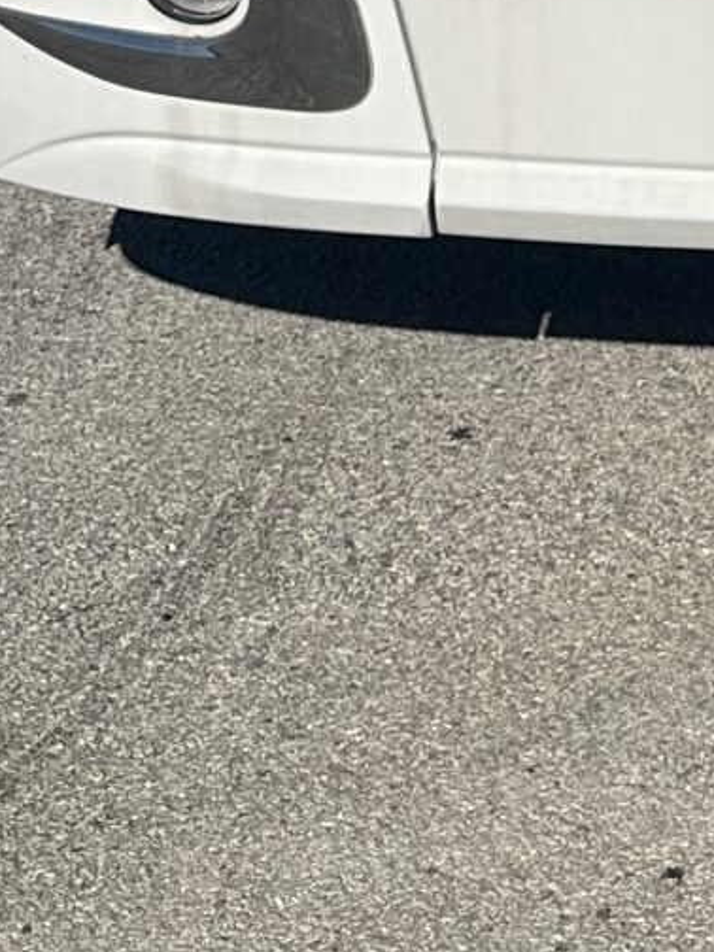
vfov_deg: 13.2
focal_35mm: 122
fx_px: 3355
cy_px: -1147
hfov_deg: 11.5
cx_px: 1141
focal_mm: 6.86
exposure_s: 1/8929
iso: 80
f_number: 1.78
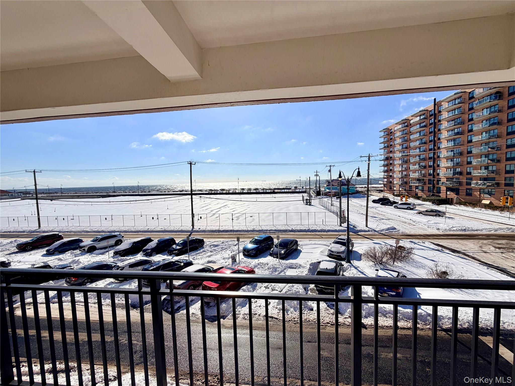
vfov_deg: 85.7
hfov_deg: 102.1
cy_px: 193
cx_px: 258
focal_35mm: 14
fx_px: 208
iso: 20
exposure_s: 1/2717
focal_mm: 2.22
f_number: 2.2
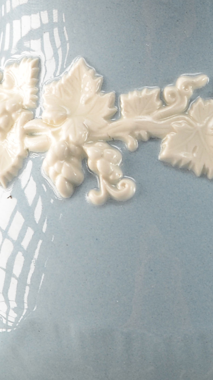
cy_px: 174
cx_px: 307
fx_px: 2762
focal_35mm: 275
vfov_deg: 7.8
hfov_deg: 4.4
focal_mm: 50
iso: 100
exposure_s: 1/80
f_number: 11
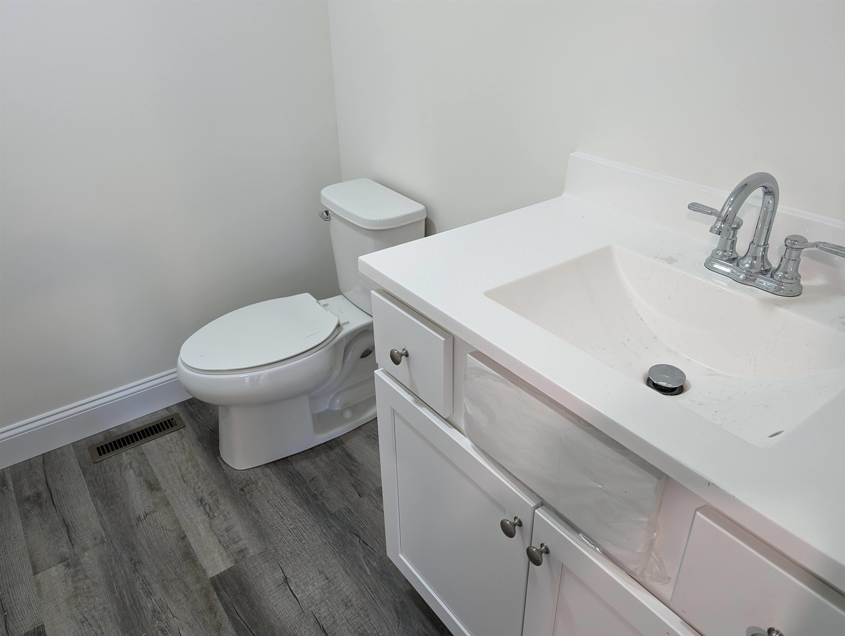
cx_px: 422
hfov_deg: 71.5
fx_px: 587
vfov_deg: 56.9
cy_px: 318
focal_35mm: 24
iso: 111
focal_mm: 6.9
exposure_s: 1/24
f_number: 1.68
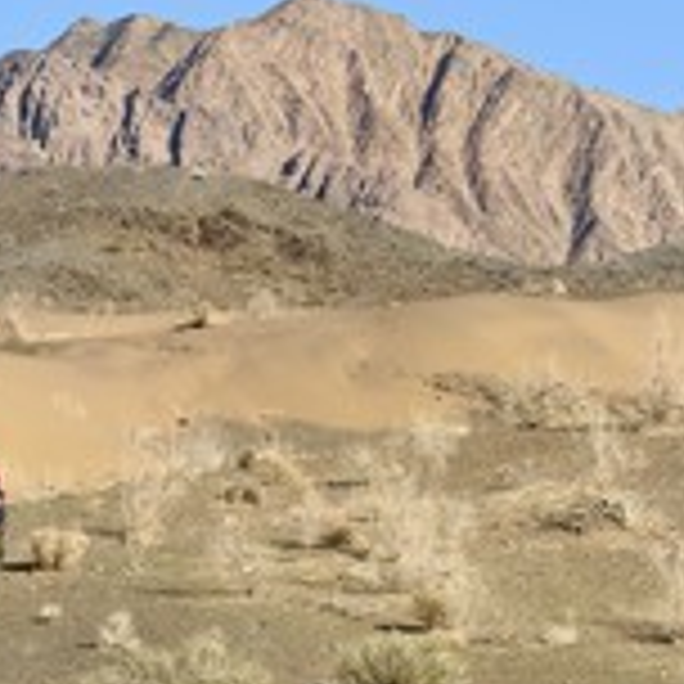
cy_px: 392
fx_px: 10507
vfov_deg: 3.7
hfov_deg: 3.7
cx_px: 94
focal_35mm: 470
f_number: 10
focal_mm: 200
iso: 200
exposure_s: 1/400
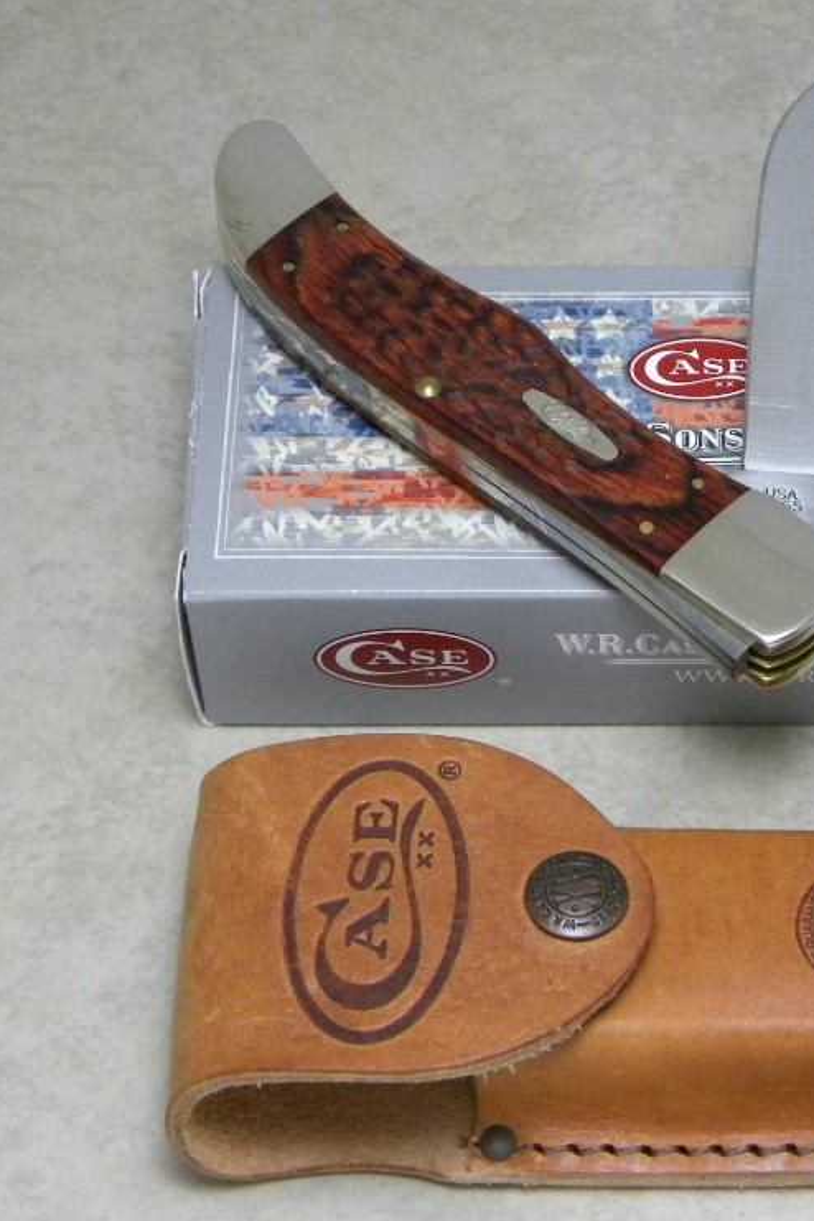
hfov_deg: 14.4
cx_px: 712
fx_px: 3188
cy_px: 615
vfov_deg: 21.7
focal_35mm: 94
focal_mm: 12.2
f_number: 4.3
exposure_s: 1/21.8
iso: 400
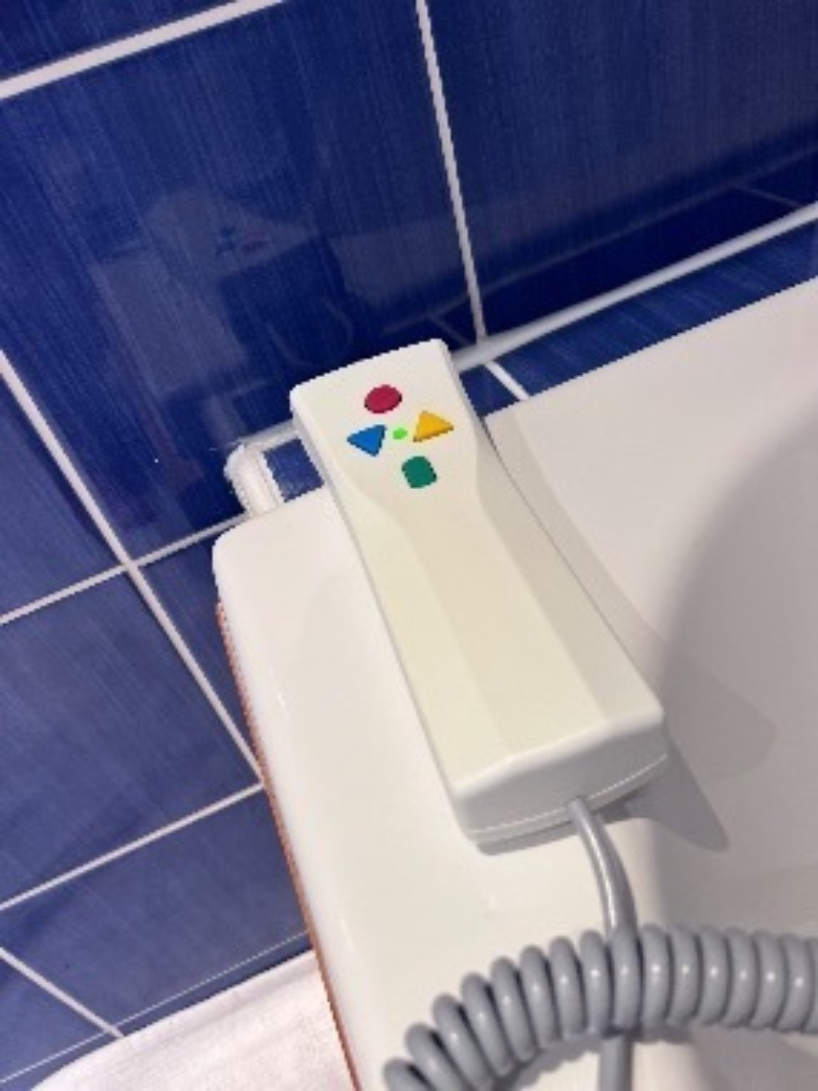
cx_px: 409
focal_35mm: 26
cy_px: 546
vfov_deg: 67.3
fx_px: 819
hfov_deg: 53.1
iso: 125
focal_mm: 5.7
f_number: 1.5
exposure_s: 1/100
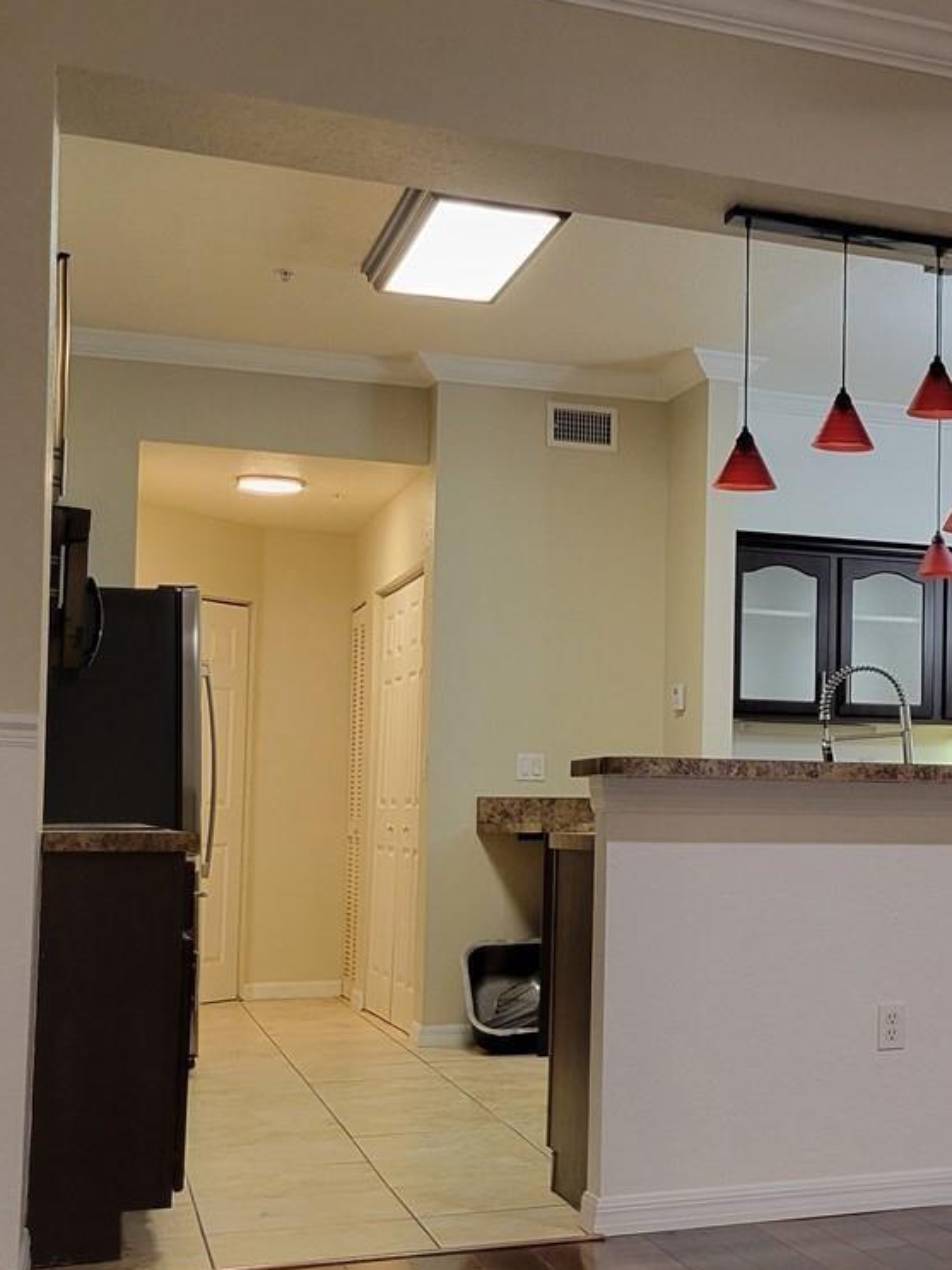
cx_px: 1212
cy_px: 720
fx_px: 2054
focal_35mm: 56
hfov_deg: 23.3
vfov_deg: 34.3
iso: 160
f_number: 1.8
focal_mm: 5.4
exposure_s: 1/40
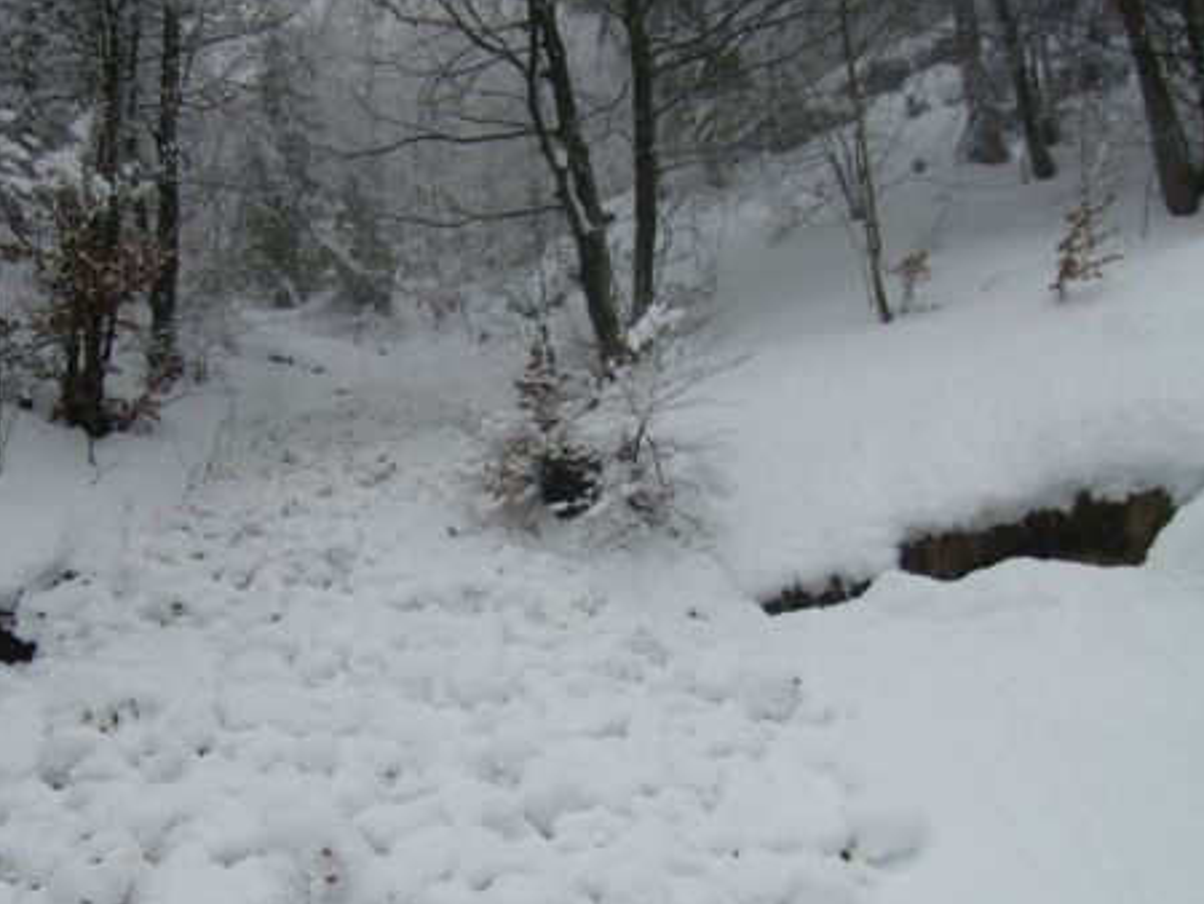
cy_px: 594
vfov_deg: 43.6
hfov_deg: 56.4
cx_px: 492
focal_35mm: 32
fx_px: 1114
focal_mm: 4.3
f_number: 3.2
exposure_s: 1/400
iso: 64
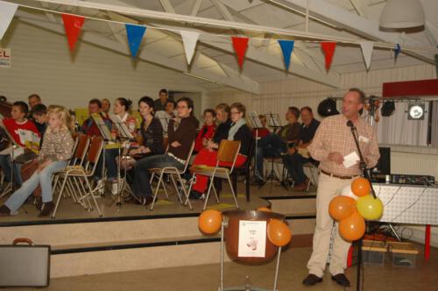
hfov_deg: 42.4
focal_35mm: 46
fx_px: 565
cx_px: 219
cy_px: 146
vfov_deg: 28.9
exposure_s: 1/80
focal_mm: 31
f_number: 6.3
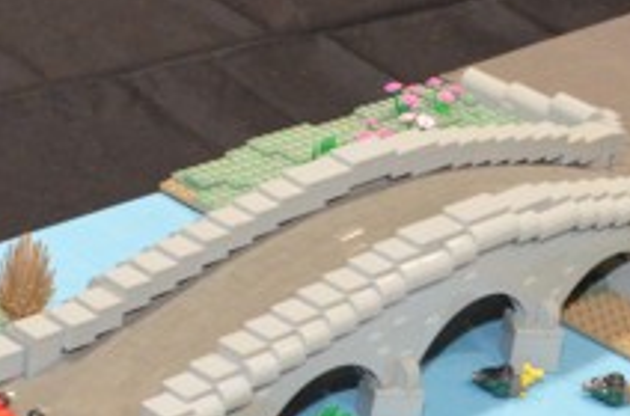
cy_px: 199
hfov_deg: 13.2
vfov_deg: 8.7
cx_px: 342
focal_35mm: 156
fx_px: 2722
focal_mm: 22
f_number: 4
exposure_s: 1/60
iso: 2500
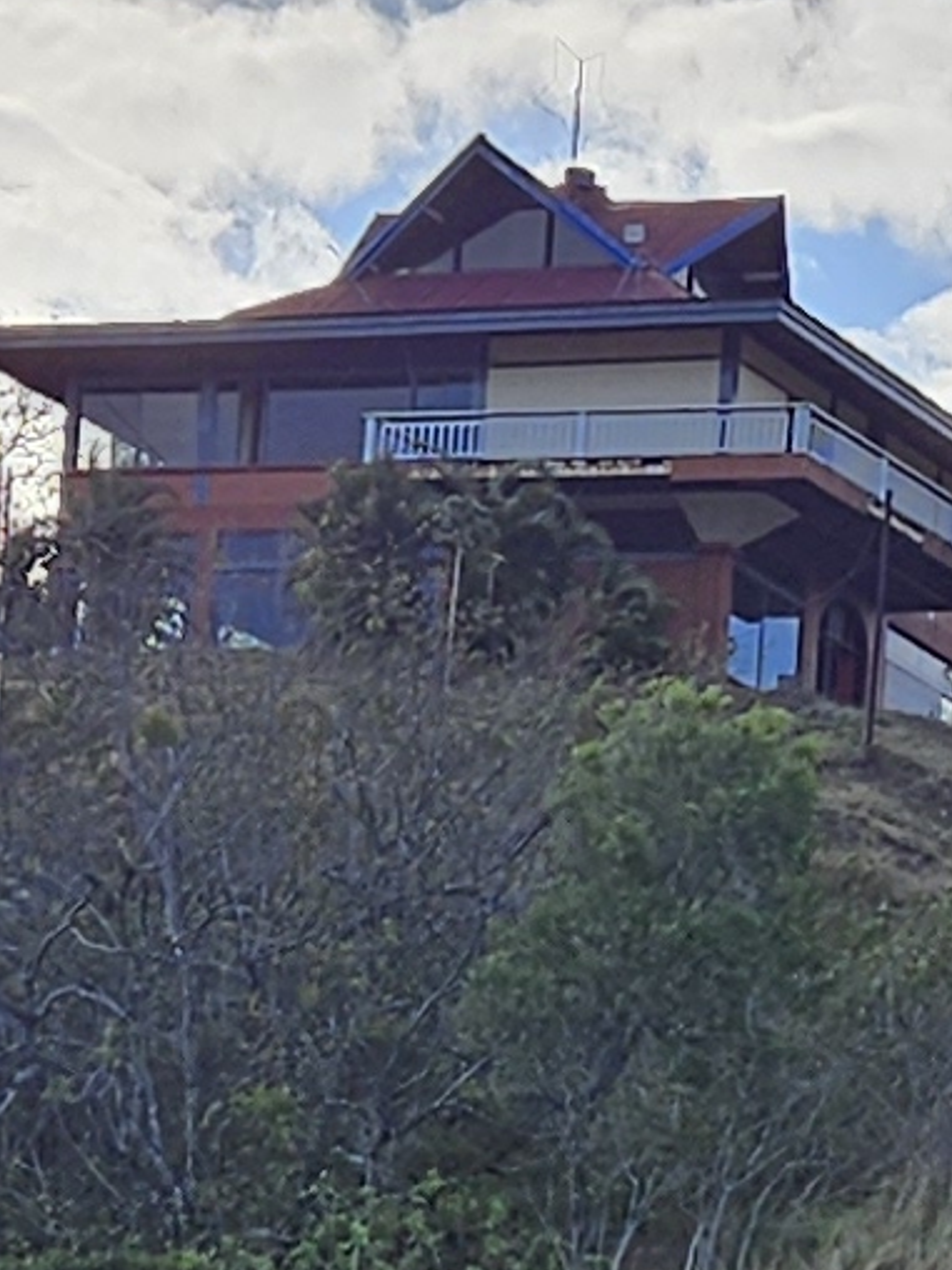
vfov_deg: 10.7
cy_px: 1558
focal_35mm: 181
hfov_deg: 8.1
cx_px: 1177
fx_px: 6637
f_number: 1.8
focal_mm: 5.4
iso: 25
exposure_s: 1/1476
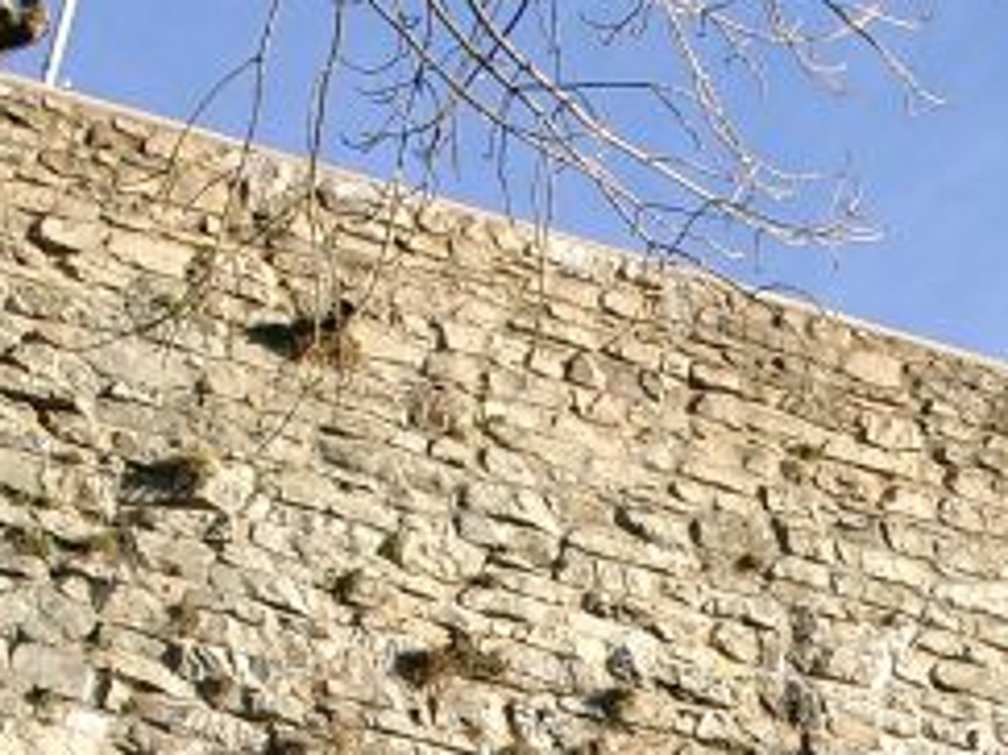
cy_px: 697
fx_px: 3260
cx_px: 846
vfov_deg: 13.1
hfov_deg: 17.4
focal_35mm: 112
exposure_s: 1/275
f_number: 4
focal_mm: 7.13
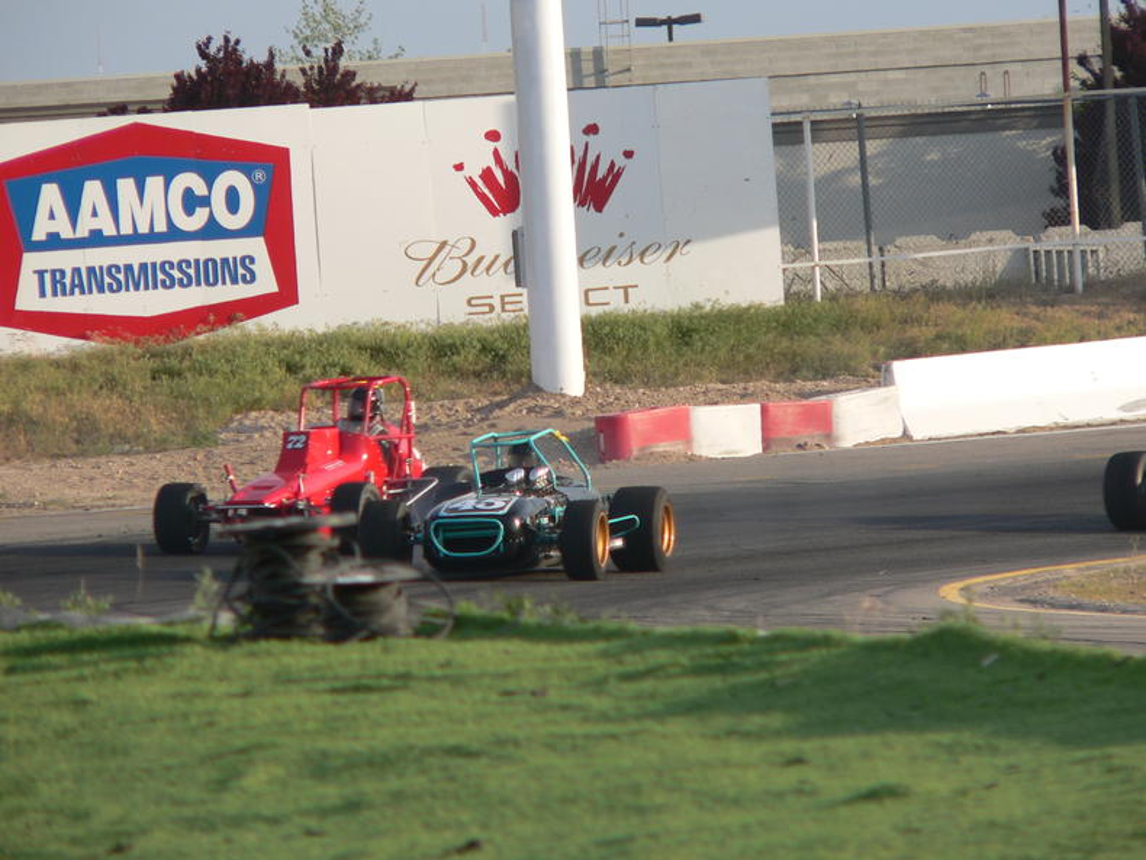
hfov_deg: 4.6
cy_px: 430
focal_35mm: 432
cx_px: 573
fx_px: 14306
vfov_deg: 3.4
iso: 80
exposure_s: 1/400
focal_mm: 72
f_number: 4
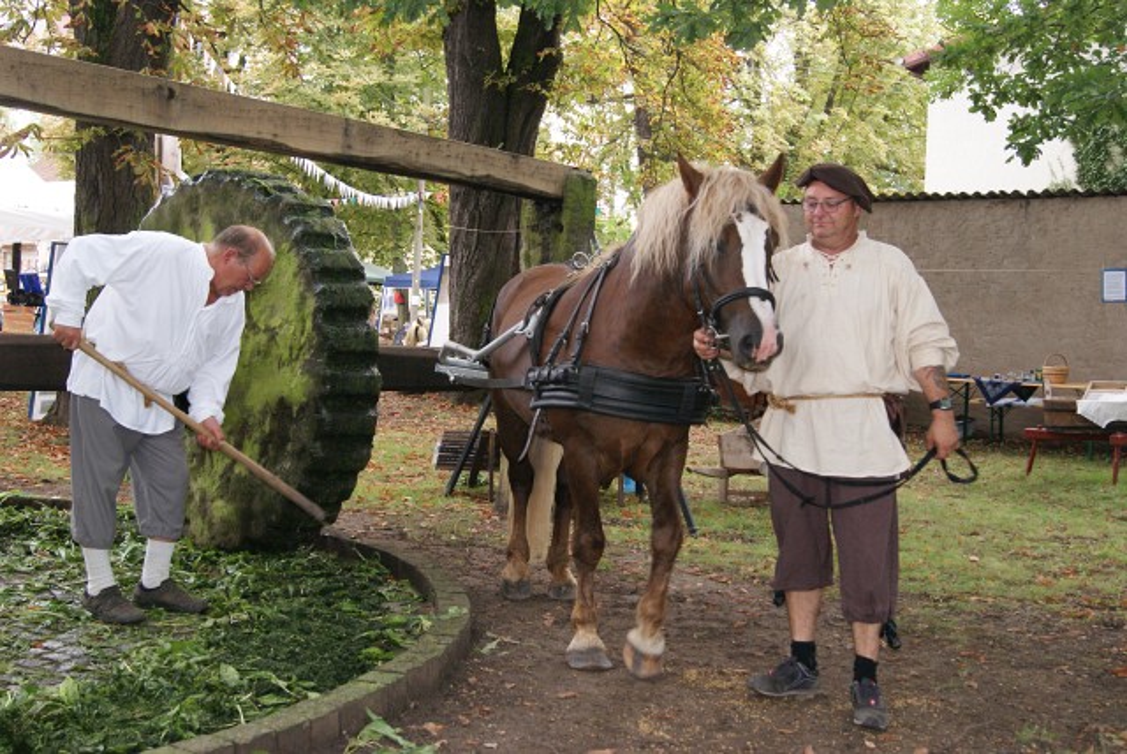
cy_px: 377
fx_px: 1316
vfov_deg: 32.0
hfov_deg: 46.4
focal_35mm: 42
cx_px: 564
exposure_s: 1/60
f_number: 5.6
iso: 400
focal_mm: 28
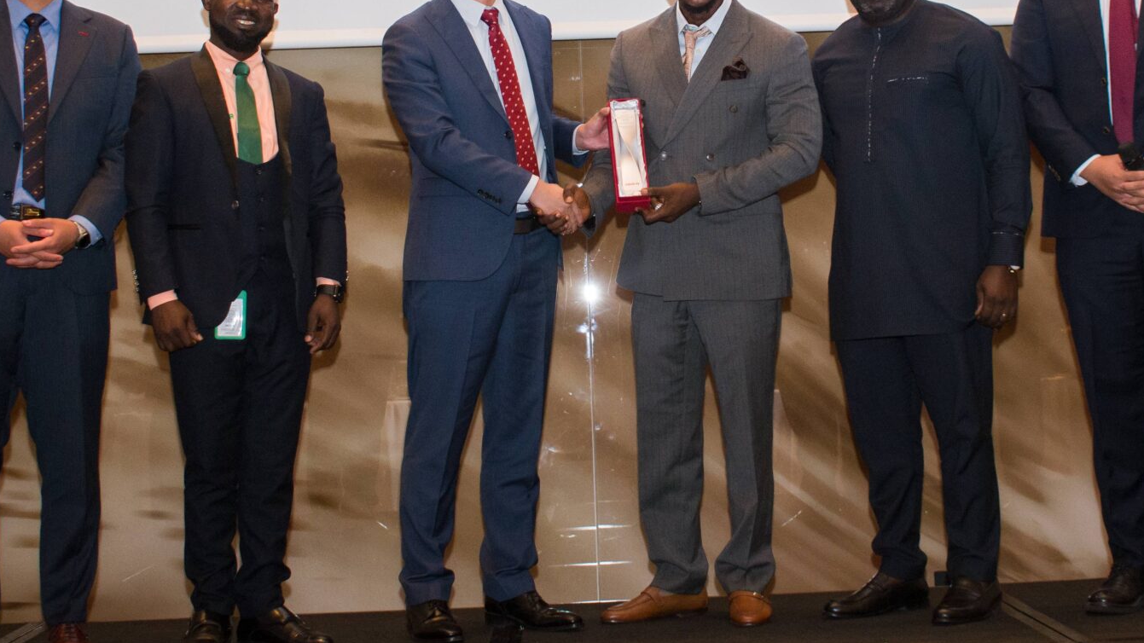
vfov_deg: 16.6
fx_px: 2184
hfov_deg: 29.3
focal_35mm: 72
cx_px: 637
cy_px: 97
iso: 1000
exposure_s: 1/80
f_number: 4
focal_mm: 24
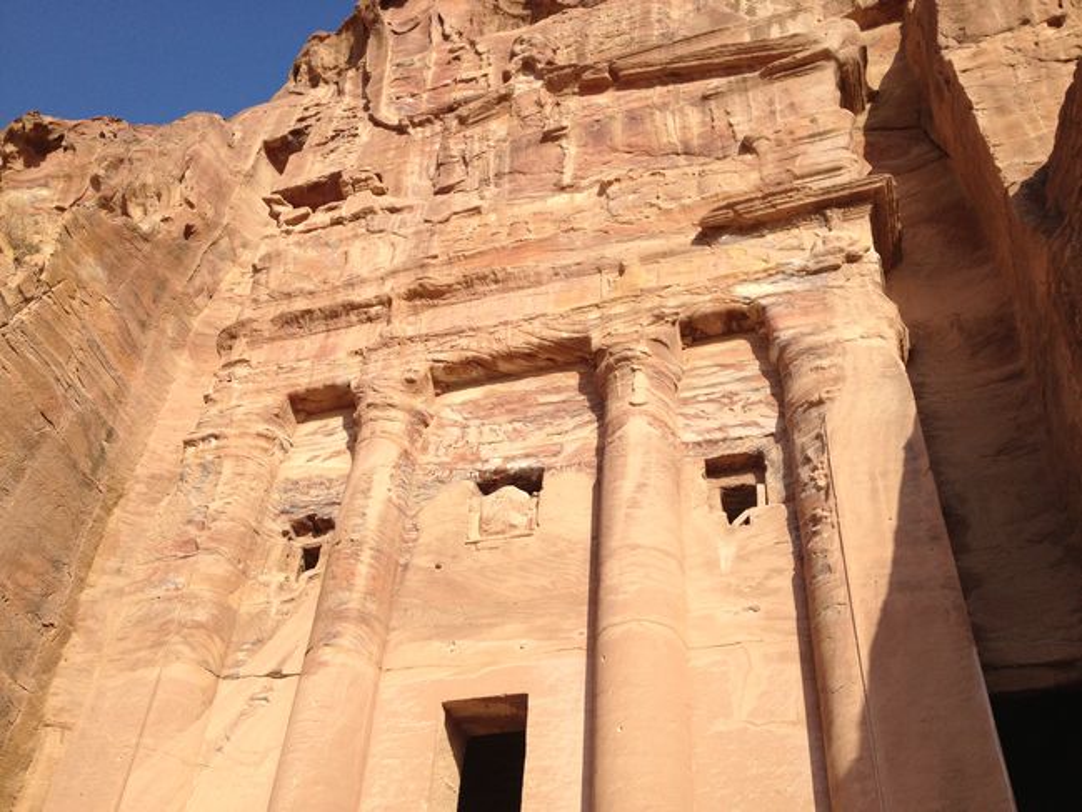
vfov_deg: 40.7
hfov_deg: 52.6
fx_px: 1094
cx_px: 541
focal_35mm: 35
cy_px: 406
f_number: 2.4
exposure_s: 1/1577
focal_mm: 4.28
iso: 50
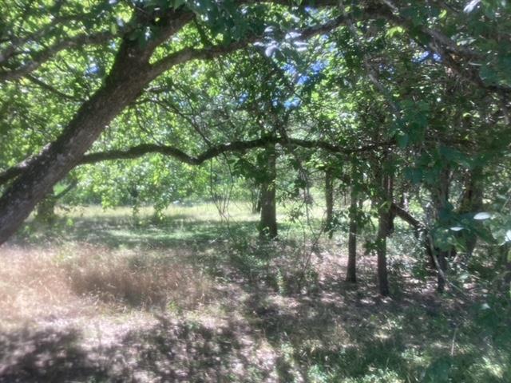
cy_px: 192
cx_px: 256
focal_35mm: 31
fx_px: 458
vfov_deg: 45.4
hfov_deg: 58.4
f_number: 2.4
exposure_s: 1/124
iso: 25
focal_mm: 3.3
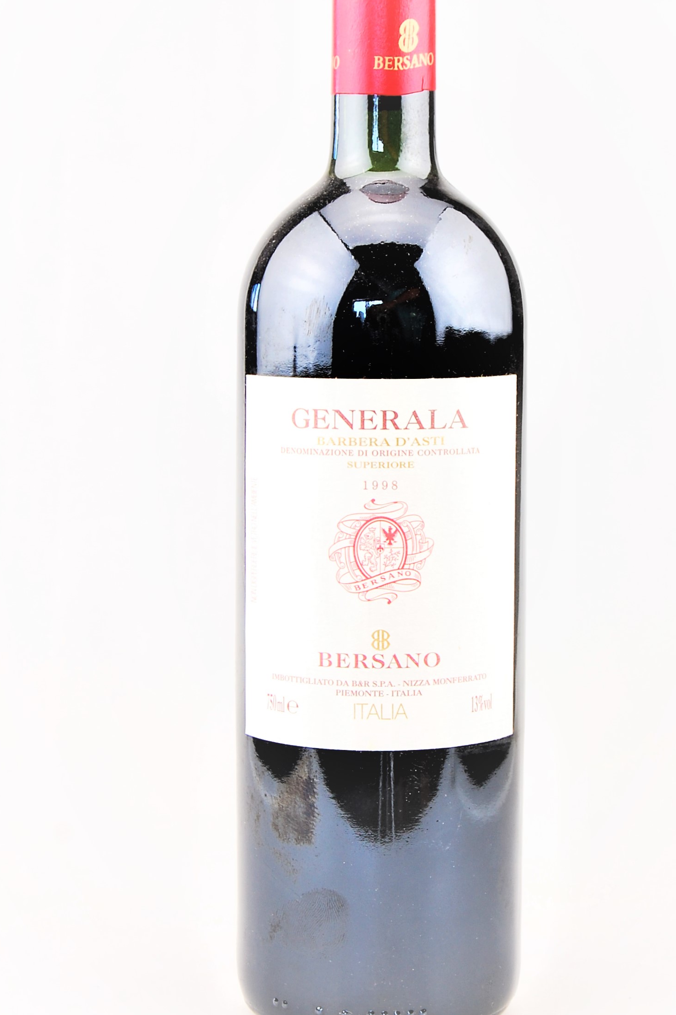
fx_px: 2226
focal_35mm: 79
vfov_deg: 25.7
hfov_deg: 17.3
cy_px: 457
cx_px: 379
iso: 200
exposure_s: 1/30
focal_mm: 40
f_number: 8
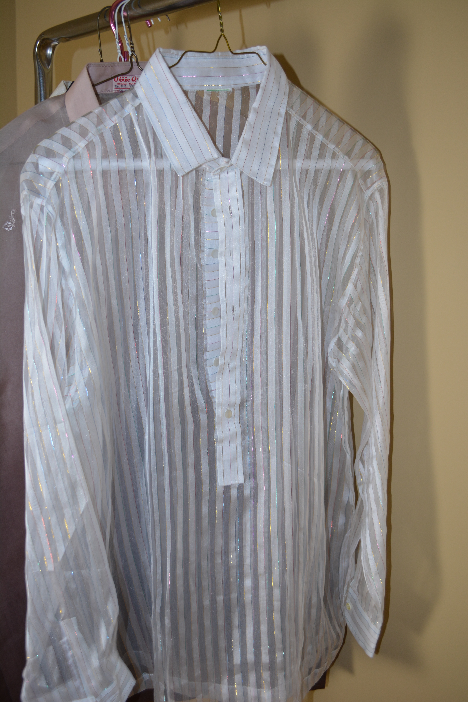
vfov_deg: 57.2
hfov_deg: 40.0
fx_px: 643
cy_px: 351
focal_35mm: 33
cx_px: 234
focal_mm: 22
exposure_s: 1/80
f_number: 3.8
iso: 400
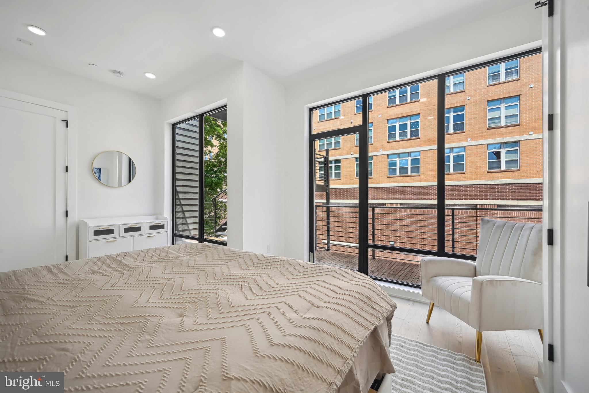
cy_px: 196
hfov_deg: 104.3
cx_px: 294
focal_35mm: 14
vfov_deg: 81.2
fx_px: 229
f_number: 9
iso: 200
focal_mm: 14
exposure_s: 1/100
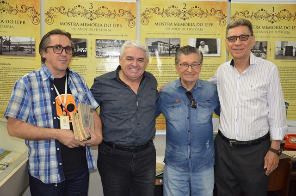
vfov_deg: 34.1
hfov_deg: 49.6
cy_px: 98
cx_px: 148
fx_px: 320
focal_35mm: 39
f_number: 4
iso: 1600
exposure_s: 1/60
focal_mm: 26
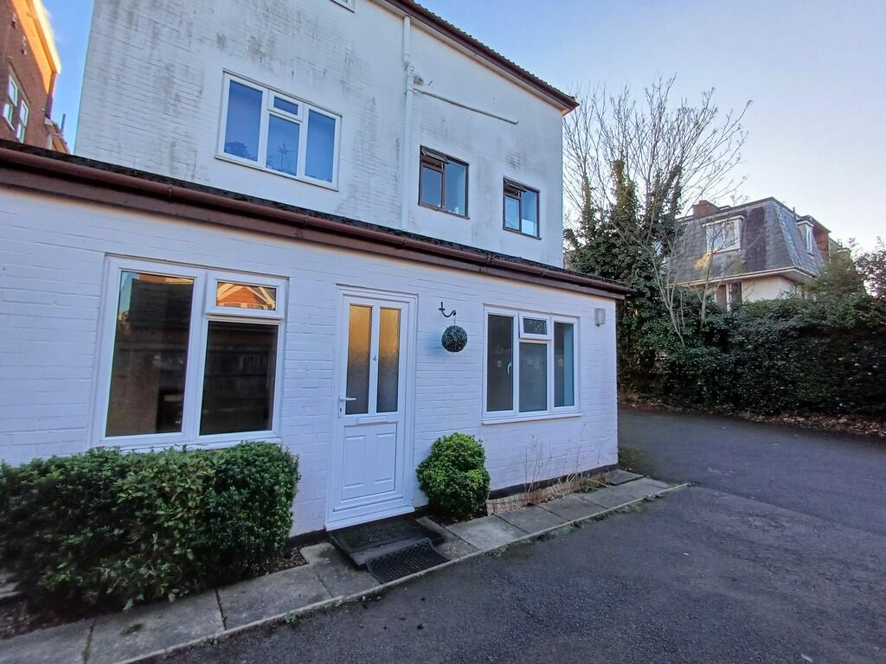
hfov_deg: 94.5
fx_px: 410
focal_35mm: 16
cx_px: 443
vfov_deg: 78.1
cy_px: 332
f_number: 2.2
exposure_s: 1/205
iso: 40
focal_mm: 1.64
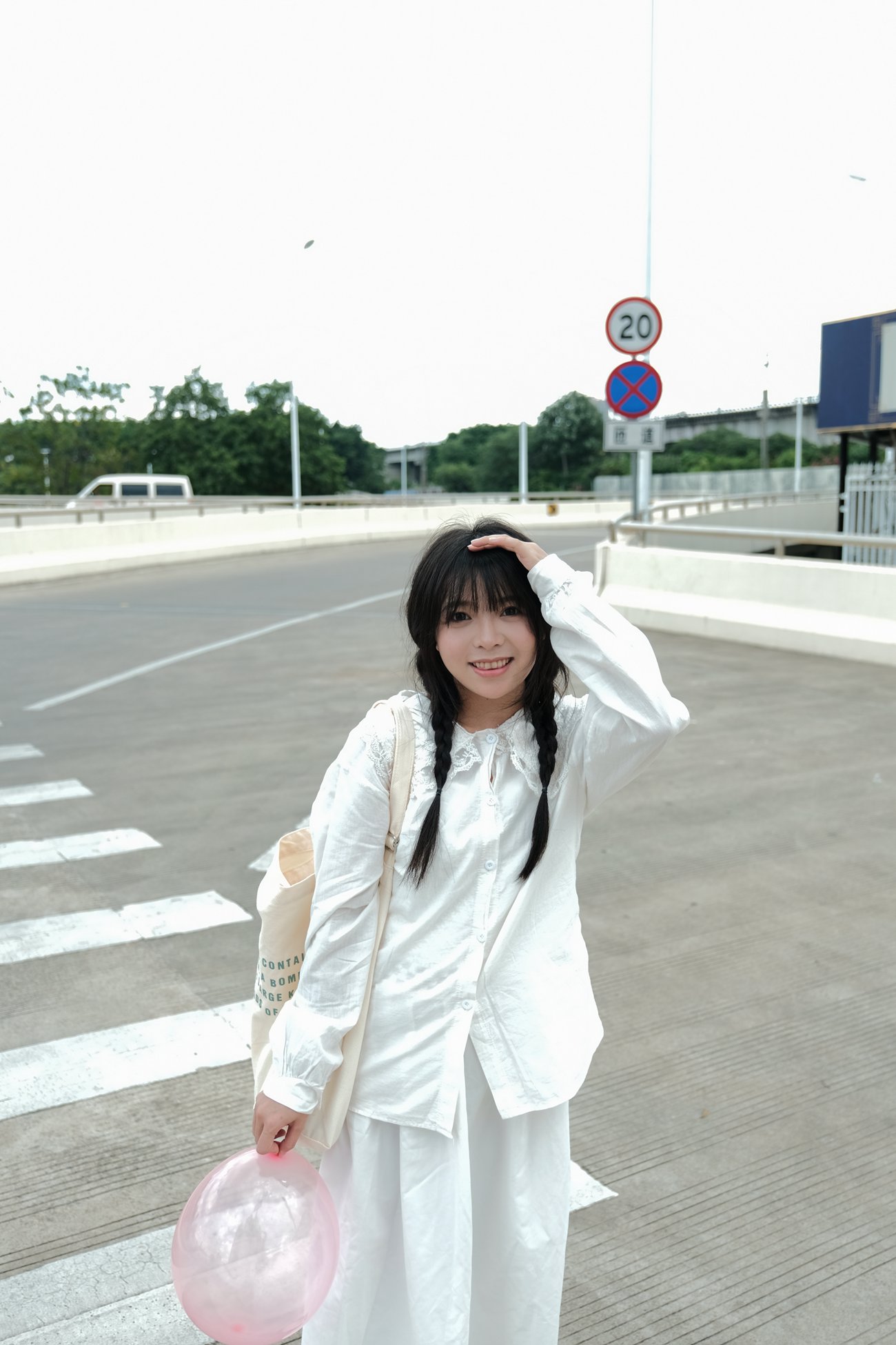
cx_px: 448
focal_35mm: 32
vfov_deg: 58.7
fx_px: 1195
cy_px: 672
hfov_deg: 41.1
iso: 100
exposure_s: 1/400
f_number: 2.8
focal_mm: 21.3
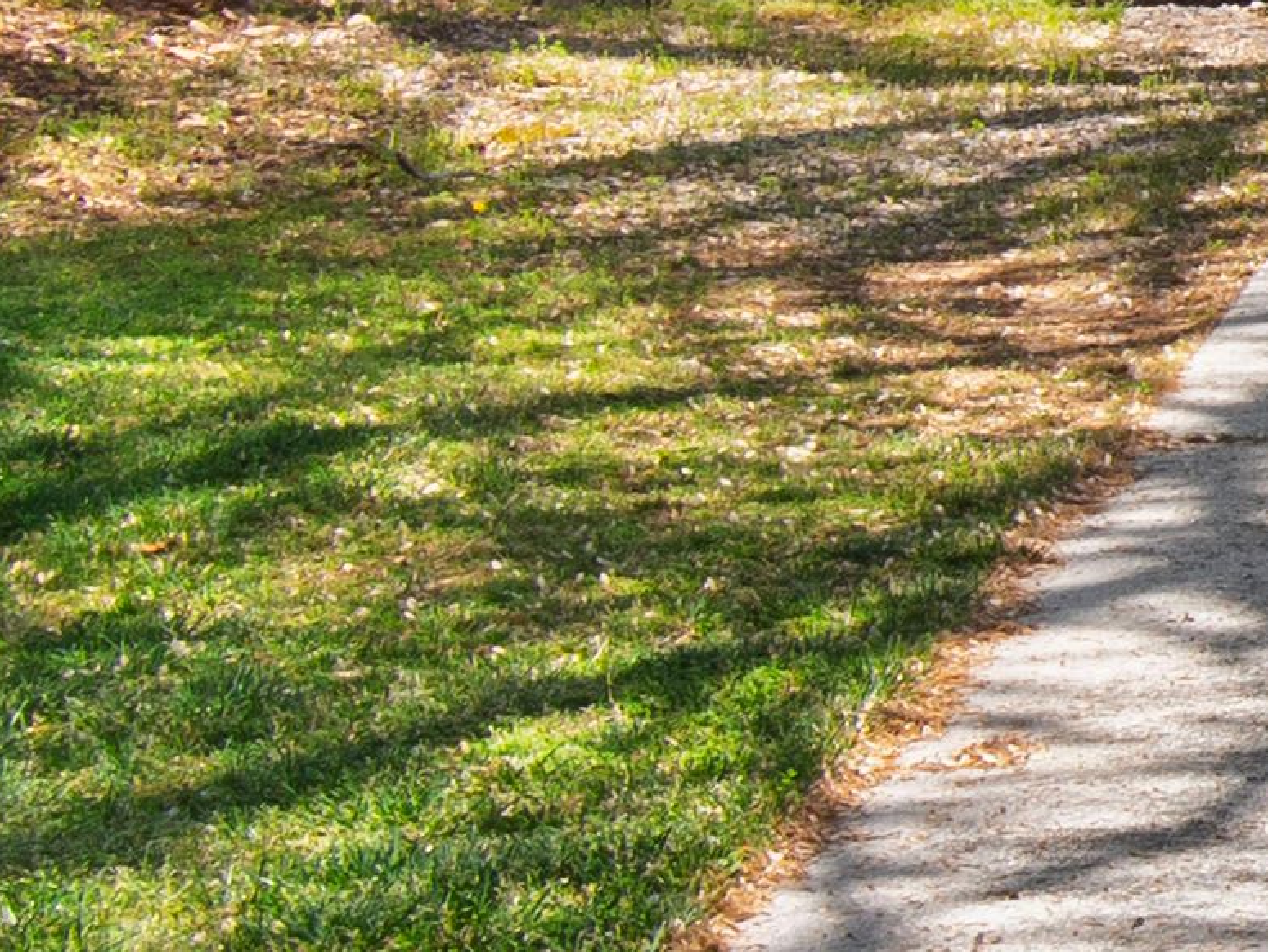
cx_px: 3963
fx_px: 5314
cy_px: -329
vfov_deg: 10.0
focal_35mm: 145
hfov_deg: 9.8
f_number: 8
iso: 100
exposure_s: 1/80
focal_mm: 14
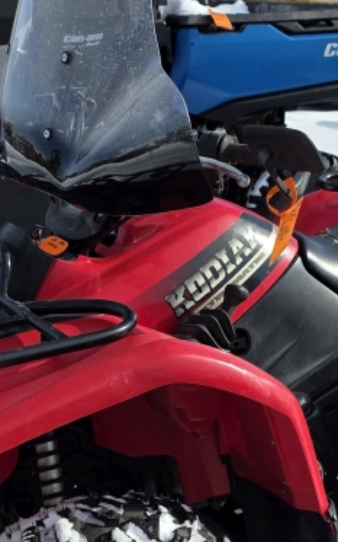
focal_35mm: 67
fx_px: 988
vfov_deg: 30.2
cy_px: 400
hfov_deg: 19.3
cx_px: 251
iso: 64
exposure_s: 1/7944
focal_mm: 6.3
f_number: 1.7
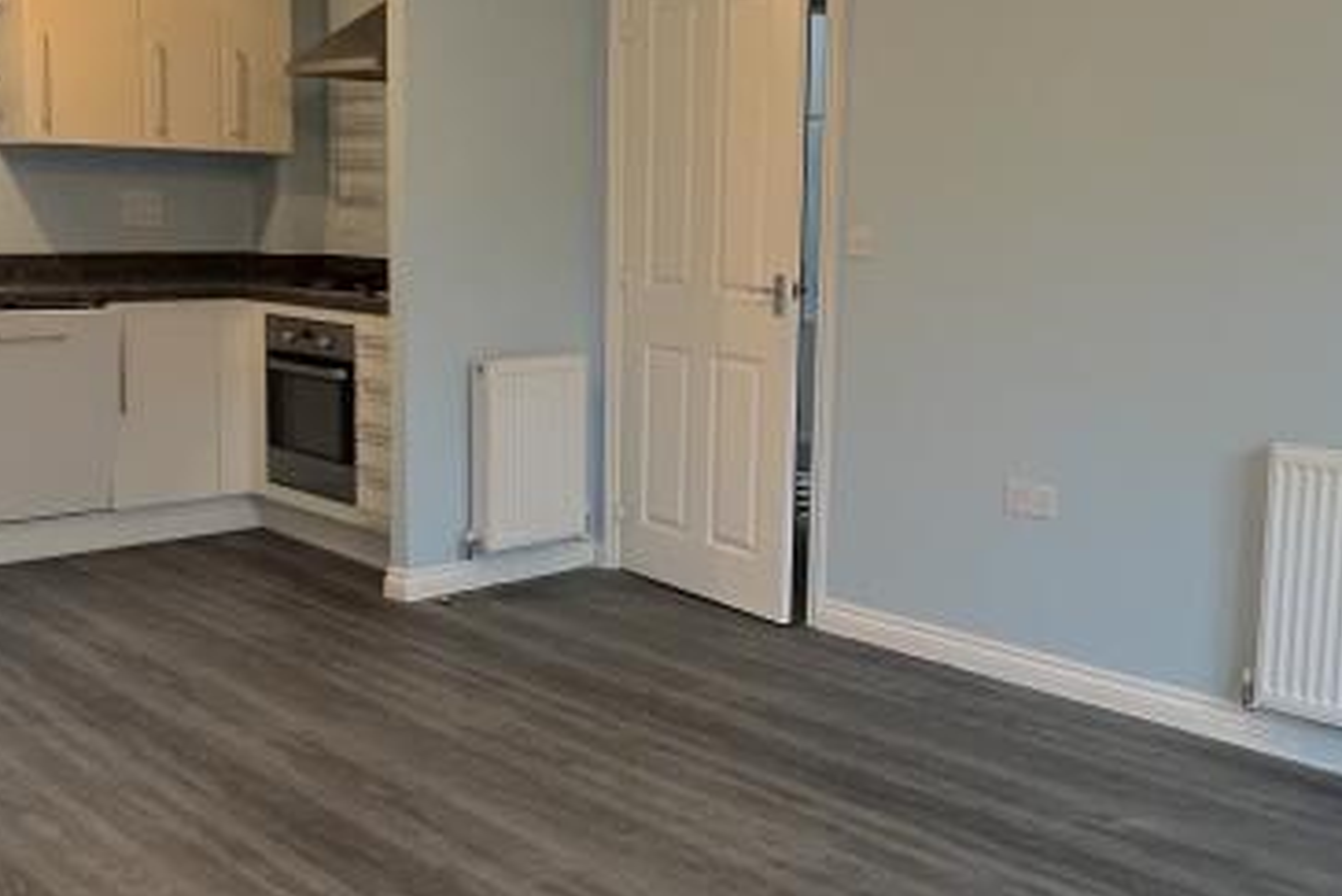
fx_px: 1417
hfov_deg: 50.7
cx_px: 678
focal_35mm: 38
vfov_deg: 35.1
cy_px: 431
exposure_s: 1/50
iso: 320
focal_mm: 1.57
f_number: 1.8
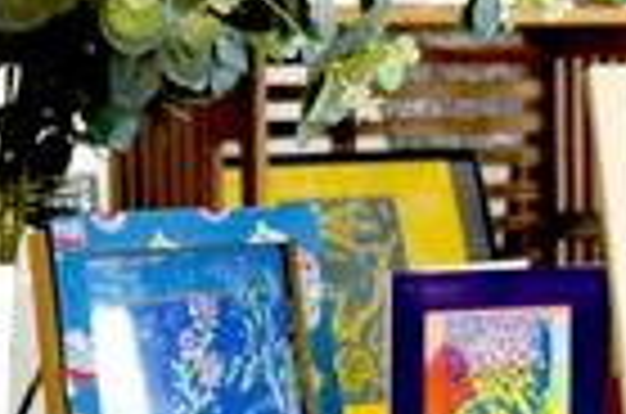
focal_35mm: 148
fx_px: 2568
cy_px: 324
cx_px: 81
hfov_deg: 13.8
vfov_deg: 9.2
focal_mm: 38
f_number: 5
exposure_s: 1/160
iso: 640
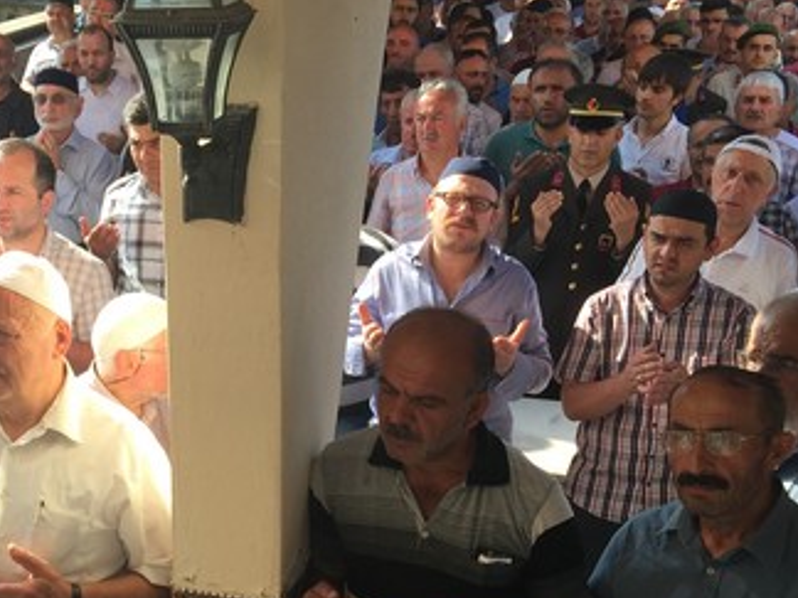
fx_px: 1383
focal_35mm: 60
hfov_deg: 31.7
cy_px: 497
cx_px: 227
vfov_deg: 24.0
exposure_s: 1/399
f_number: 2.2
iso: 32
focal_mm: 4.15
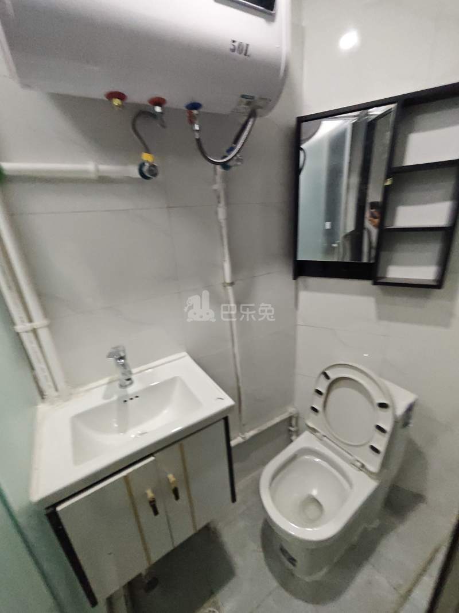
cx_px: 230
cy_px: 306
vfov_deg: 98.2
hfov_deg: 81.7
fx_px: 265
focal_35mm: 15
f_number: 2.2
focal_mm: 1.91
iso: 500
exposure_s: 1/33.3
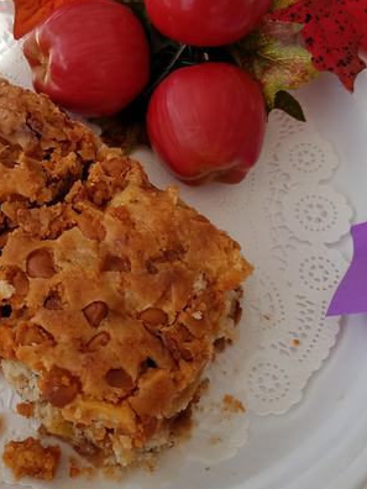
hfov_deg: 31.2
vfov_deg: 41.2
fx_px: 650
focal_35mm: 46
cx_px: 109
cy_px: 228
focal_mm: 4.2
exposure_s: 1/920
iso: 40
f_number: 1.7
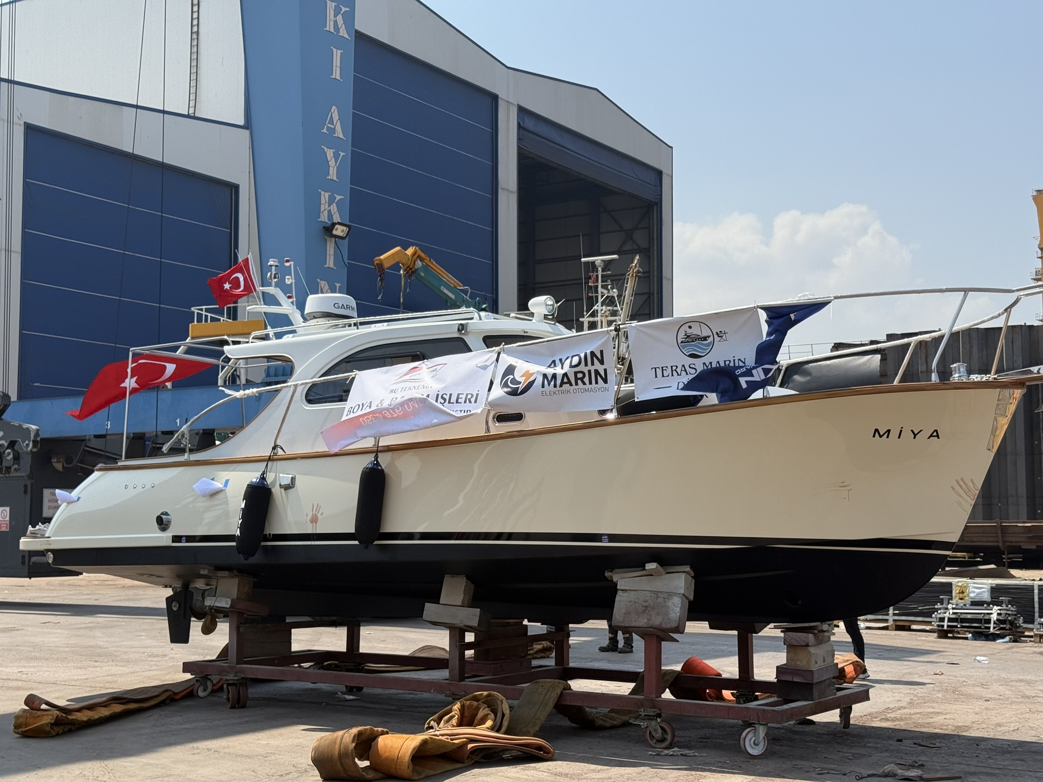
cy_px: 391
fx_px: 1446
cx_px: 522
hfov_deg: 39.7
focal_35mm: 48
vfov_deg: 30.3
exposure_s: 1/4587
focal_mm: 6.76
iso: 64
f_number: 1.78
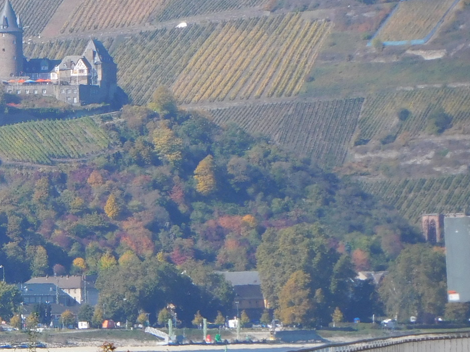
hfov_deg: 4.0
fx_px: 6653
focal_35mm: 490
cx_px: -103
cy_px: 80
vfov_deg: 3.0
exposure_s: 1/400
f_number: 5.4
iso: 125
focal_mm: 35.7
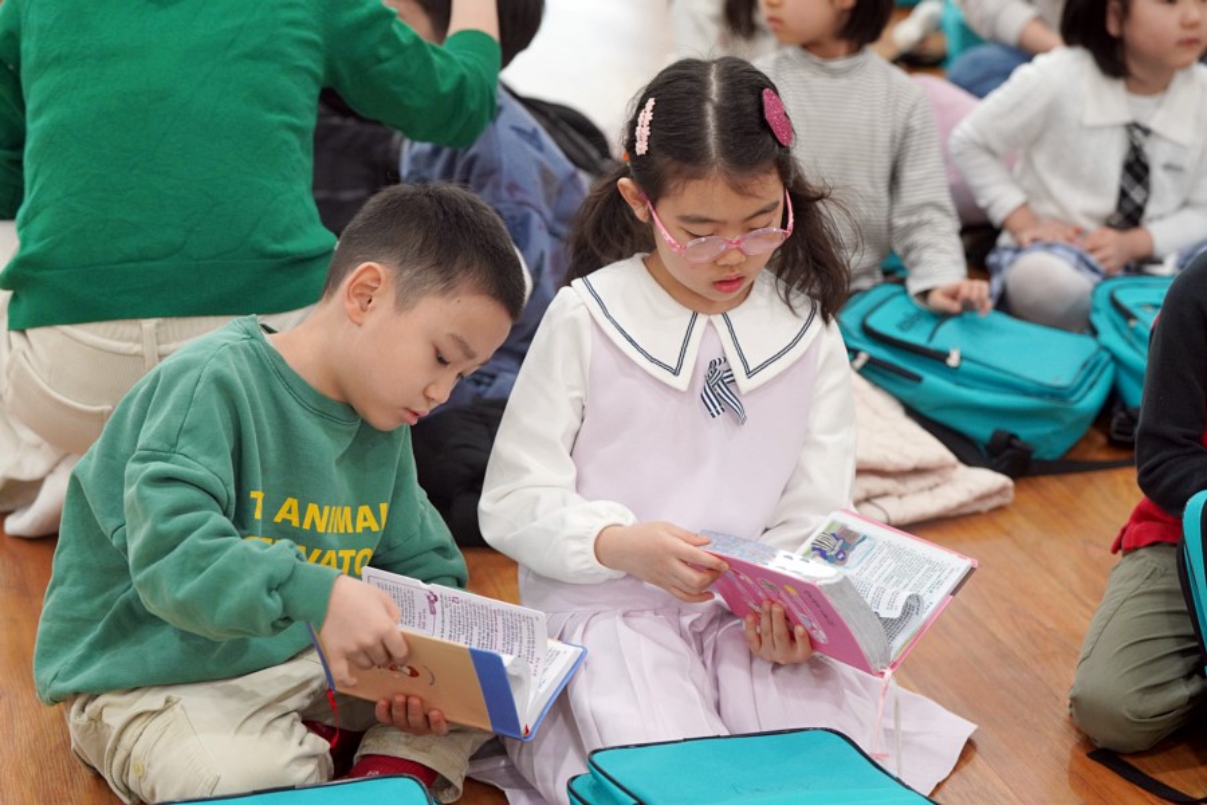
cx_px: 604
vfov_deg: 16.3
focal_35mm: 84
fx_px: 2816
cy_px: 402
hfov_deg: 24.2
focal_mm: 84
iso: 2000
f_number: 4
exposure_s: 1/160
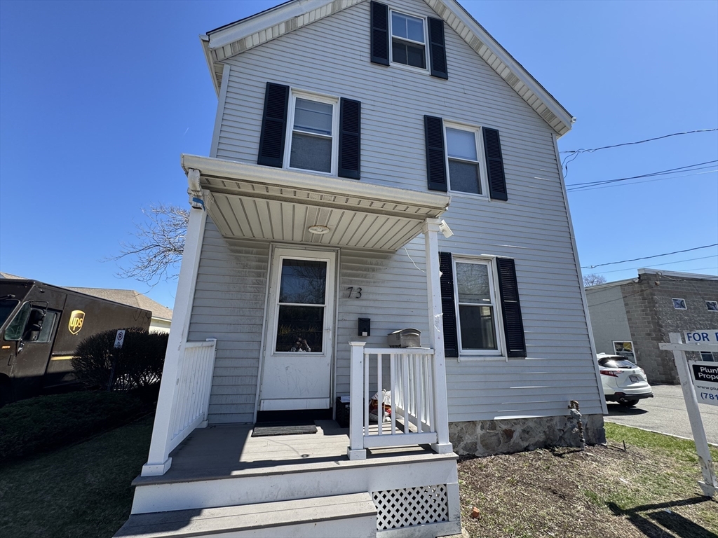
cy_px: 269
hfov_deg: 102.1
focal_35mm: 14
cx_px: 359
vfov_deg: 85.7
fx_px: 290
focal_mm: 2.22
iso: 40
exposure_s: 1/868
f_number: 2.2
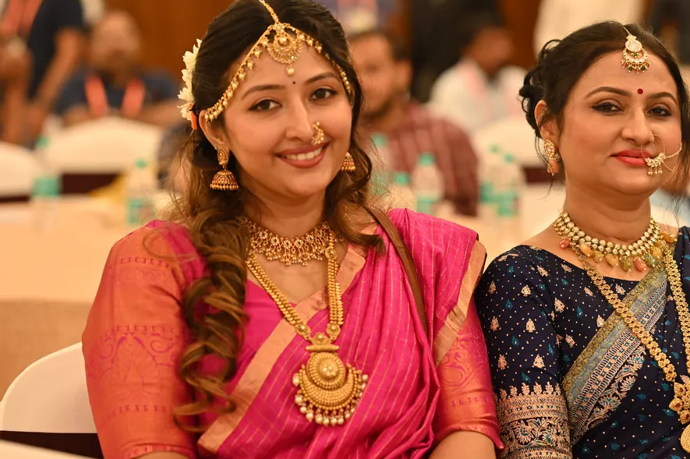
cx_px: 490
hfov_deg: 16.6
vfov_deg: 11.1
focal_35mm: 123
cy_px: 215
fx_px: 2356
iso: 800
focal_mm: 85
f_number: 2.5
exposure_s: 1/160
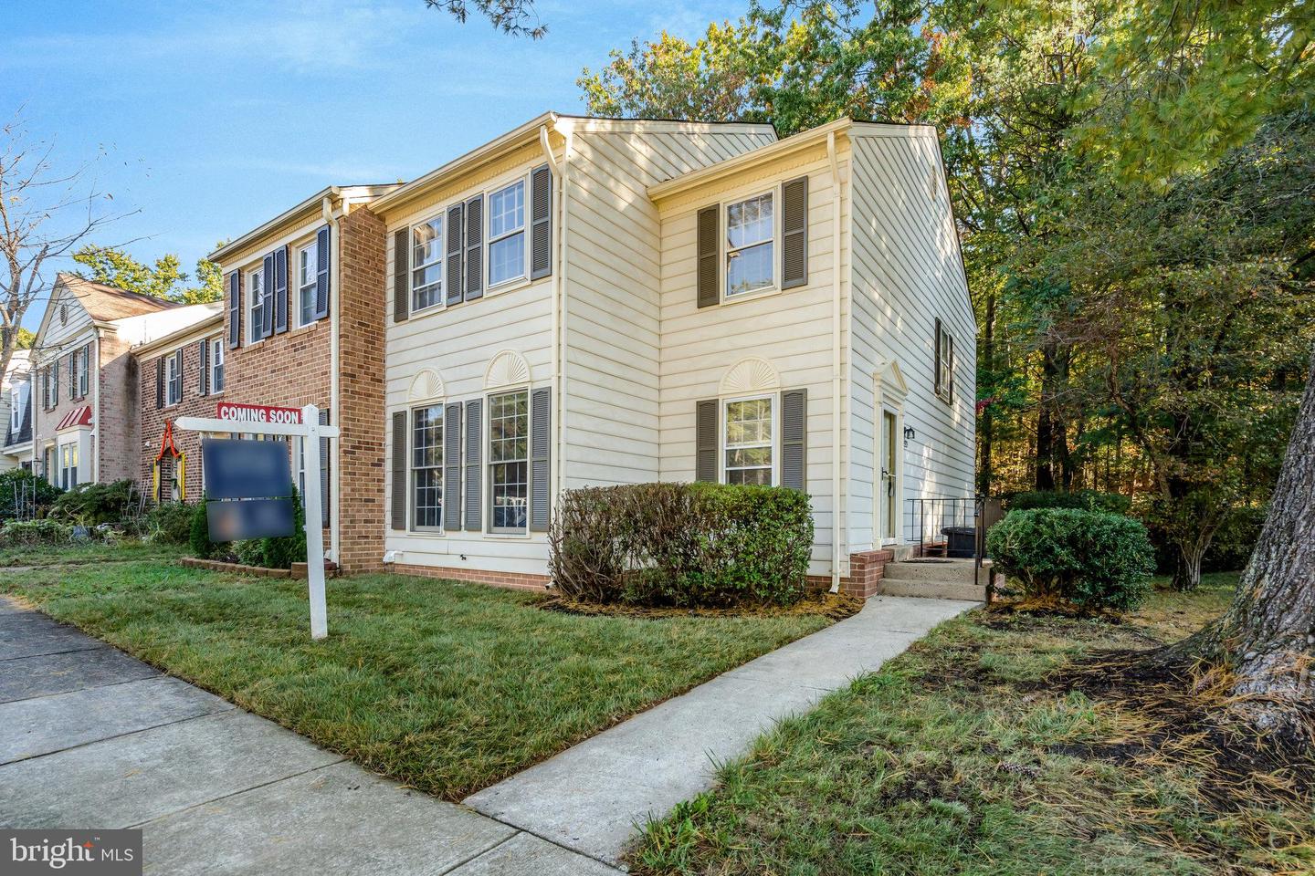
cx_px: 658
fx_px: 584
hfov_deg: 96.7
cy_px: 438
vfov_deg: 73.7
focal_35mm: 16
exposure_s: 1/250
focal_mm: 16
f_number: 8
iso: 1250
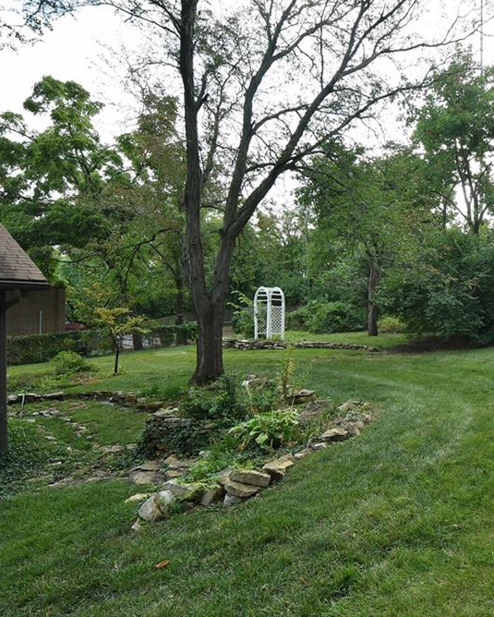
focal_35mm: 24
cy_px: 312
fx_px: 433
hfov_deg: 53.1
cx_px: 431
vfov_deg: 70.9
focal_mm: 11
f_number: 6.3
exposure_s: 1/160
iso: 400
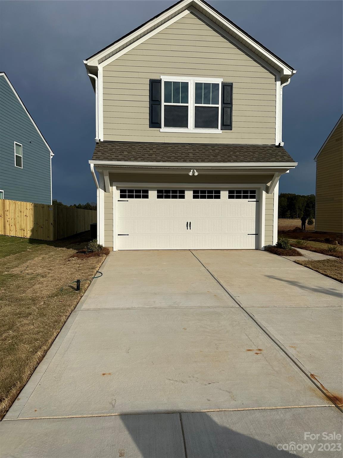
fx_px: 317
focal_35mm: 24
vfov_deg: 71.6
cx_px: 172
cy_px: 229
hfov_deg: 56.8
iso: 80
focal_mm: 6.86
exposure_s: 1/9709
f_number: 1.78
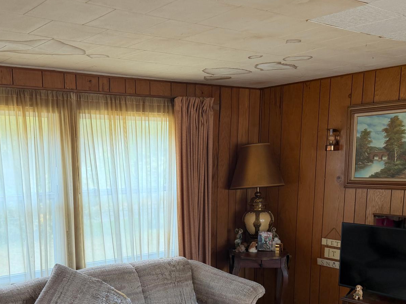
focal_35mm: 41
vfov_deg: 34.0
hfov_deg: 45.0
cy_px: 244
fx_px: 481
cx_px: 132
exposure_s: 1/60
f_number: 1.78
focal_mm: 6.76
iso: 125
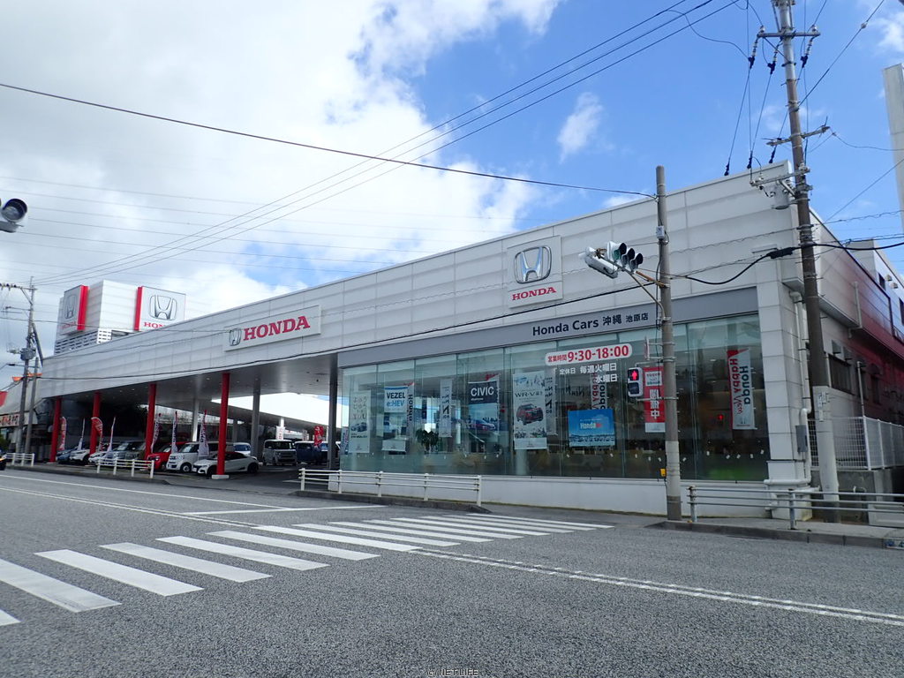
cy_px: 339
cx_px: 452
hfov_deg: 69.4
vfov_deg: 54.9
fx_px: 653
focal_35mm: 25
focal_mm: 4.5
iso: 100
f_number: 8
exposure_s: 1/160
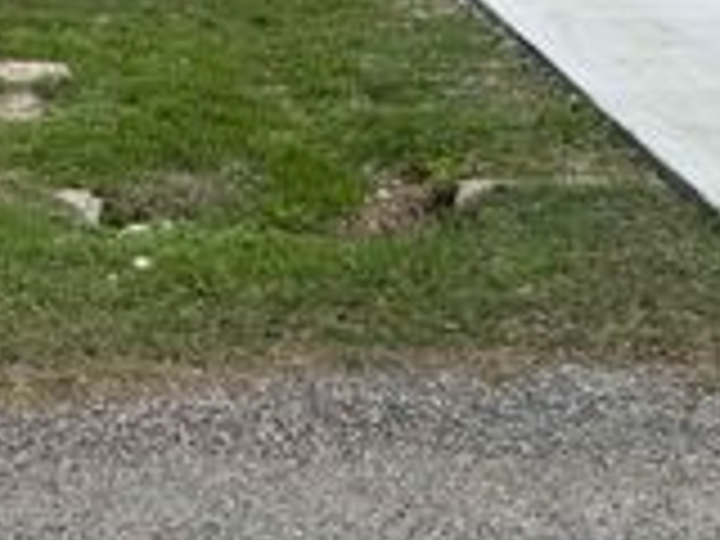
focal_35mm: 75
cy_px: -178
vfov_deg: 18.2
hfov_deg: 25.8
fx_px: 1560
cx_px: 238
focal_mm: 6.76
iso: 80
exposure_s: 1/7092
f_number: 1.78
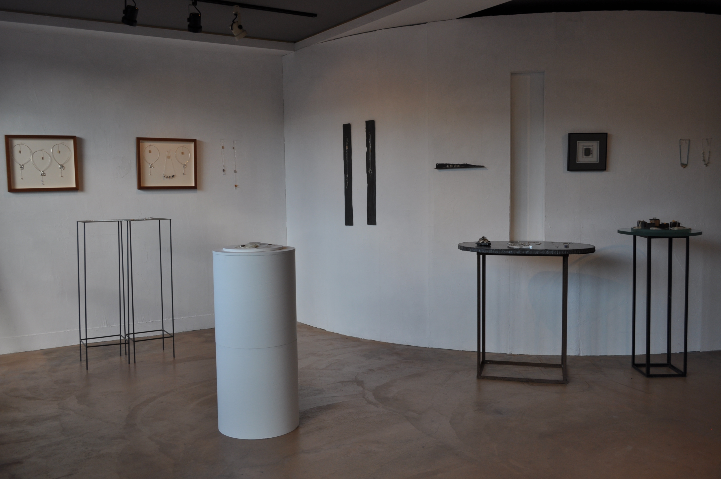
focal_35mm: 33
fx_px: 660
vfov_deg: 39.9
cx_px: 360
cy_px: 240
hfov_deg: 57.3
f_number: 6.3
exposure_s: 1/160
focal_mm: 22
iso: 200
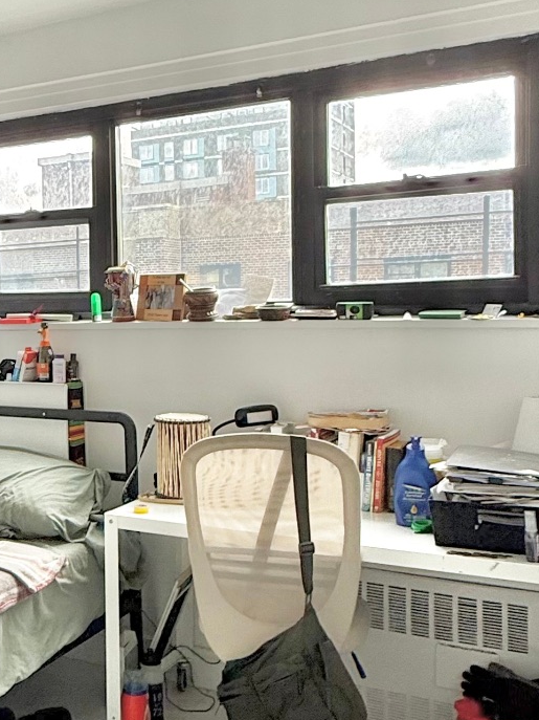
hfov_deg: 30.3
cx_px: -14
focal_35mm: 44
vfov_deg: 42.9
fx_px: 914
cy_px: 347
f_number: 2.2
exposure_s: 1/99
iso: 100
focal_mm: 2.22
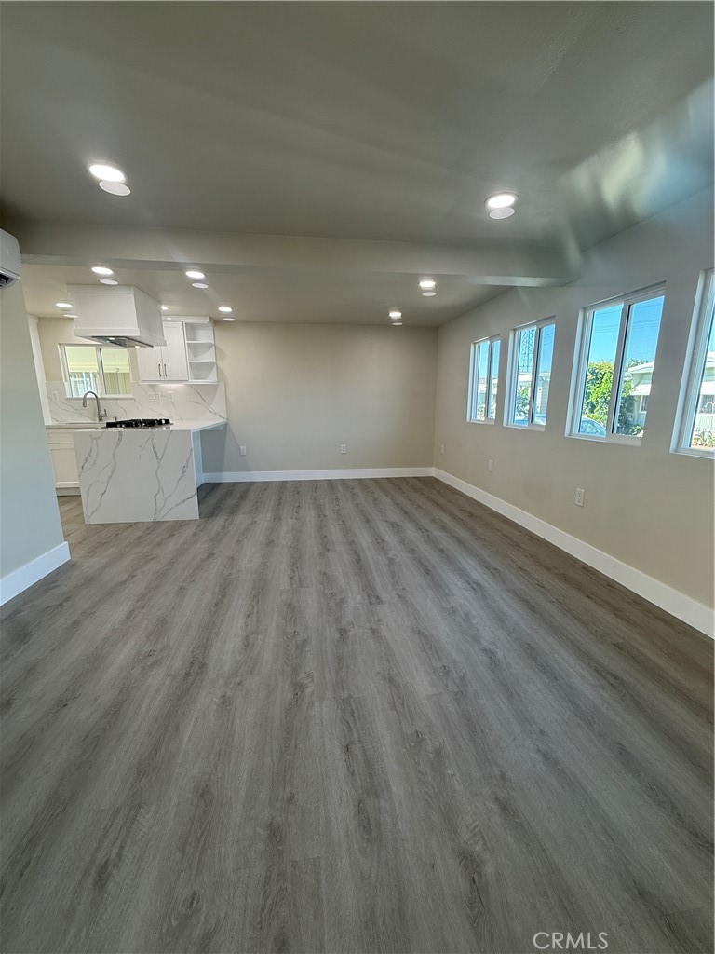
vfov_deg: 102.1
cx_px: 358
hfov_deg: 85.7
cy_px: 477
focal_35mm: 14
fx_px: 386
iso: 80
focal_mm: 2.22
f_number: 2.2
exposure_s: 1/120
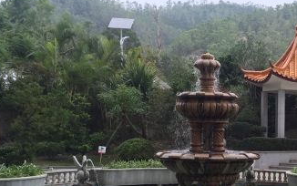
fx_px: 534
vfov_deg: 19.1
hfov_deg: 29.6
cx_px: 276
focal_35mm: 66
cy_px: 189
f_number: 2.2
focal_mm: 4.15
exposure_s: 1/128
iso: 32
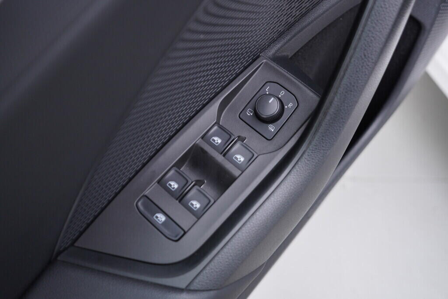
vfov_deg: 36.9
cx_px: 224
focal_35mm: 36
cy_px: 150
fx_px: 448
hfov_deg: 53.1
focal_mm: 24
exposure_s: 1/40
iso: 160
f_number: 2.8
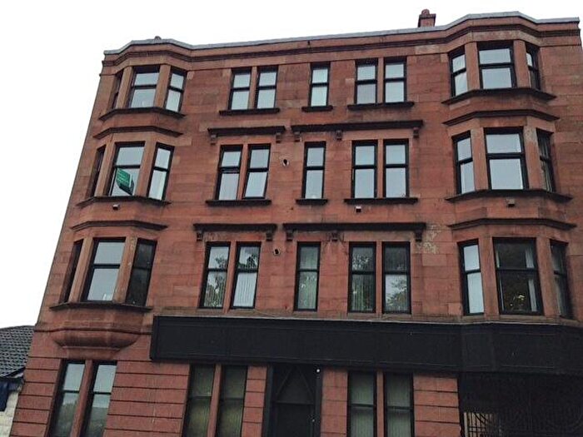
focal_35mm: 33
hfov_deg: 55.4
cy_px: 218
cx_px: 292
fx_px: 556
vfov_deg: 42.9
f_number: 2.4
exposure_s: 1/1205
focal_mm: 4.12
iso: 200
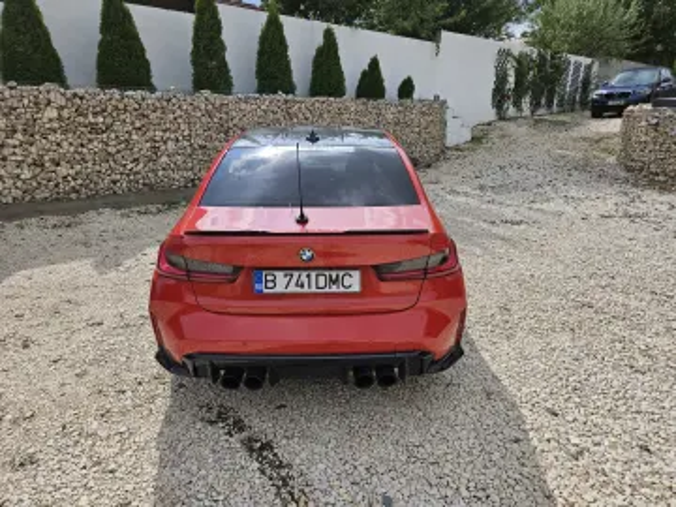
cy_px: 254
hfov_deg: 73.9
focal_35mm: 23
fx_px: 449
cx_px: 338
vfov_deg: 58.9
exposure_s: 1/2456
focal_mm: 5.4
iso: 25
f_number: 1.8
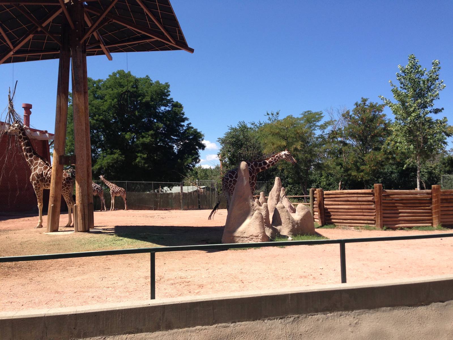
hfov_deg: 55.4
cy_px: 170
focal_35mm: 33
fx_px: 432
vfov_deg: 42.9
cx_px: 226
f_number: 2.4
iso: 50
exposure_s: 1/1063
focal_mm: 4.13
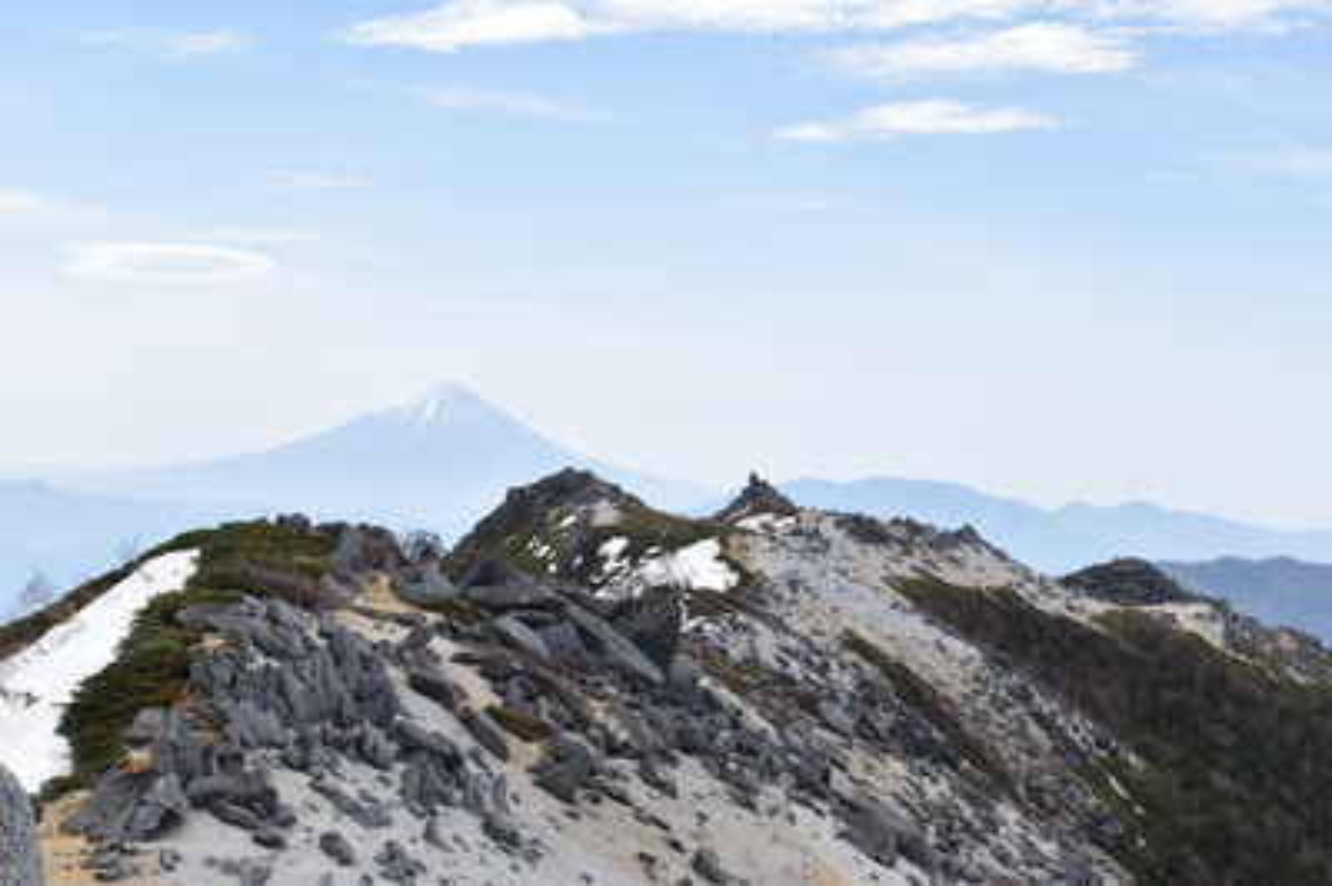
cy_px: 443
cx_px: 666
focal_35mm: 57
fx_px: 2107
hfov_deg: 35.1
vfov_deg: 23.7
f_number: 13
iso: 125
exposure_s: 1/125
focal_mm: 38
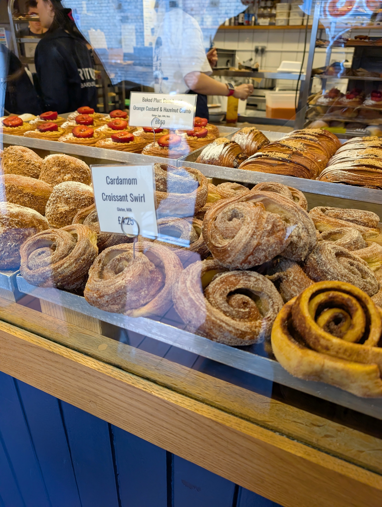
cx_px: 191
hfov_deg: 56.9
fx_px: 352
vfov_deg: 71.5
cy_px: 254
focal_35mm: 24
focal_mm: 6.9
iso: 298
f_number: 1.68
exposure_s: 1/243
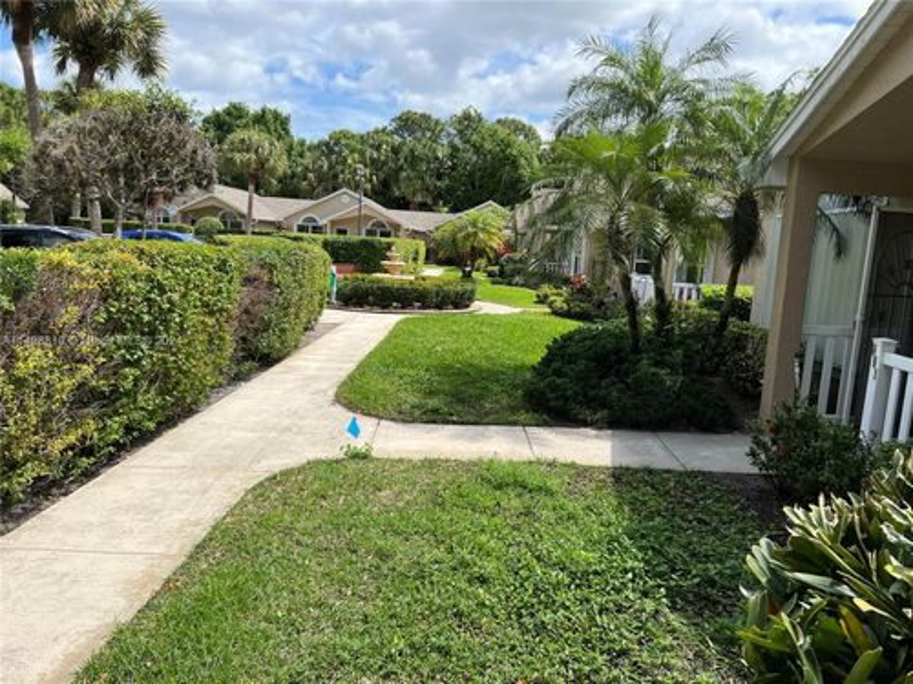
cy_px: 342
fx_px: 686
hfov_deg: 67.3
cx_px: 456
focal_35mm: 26
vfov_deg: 53.1
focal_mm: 5.7
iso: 50
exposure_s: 1/3077
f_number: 1.5
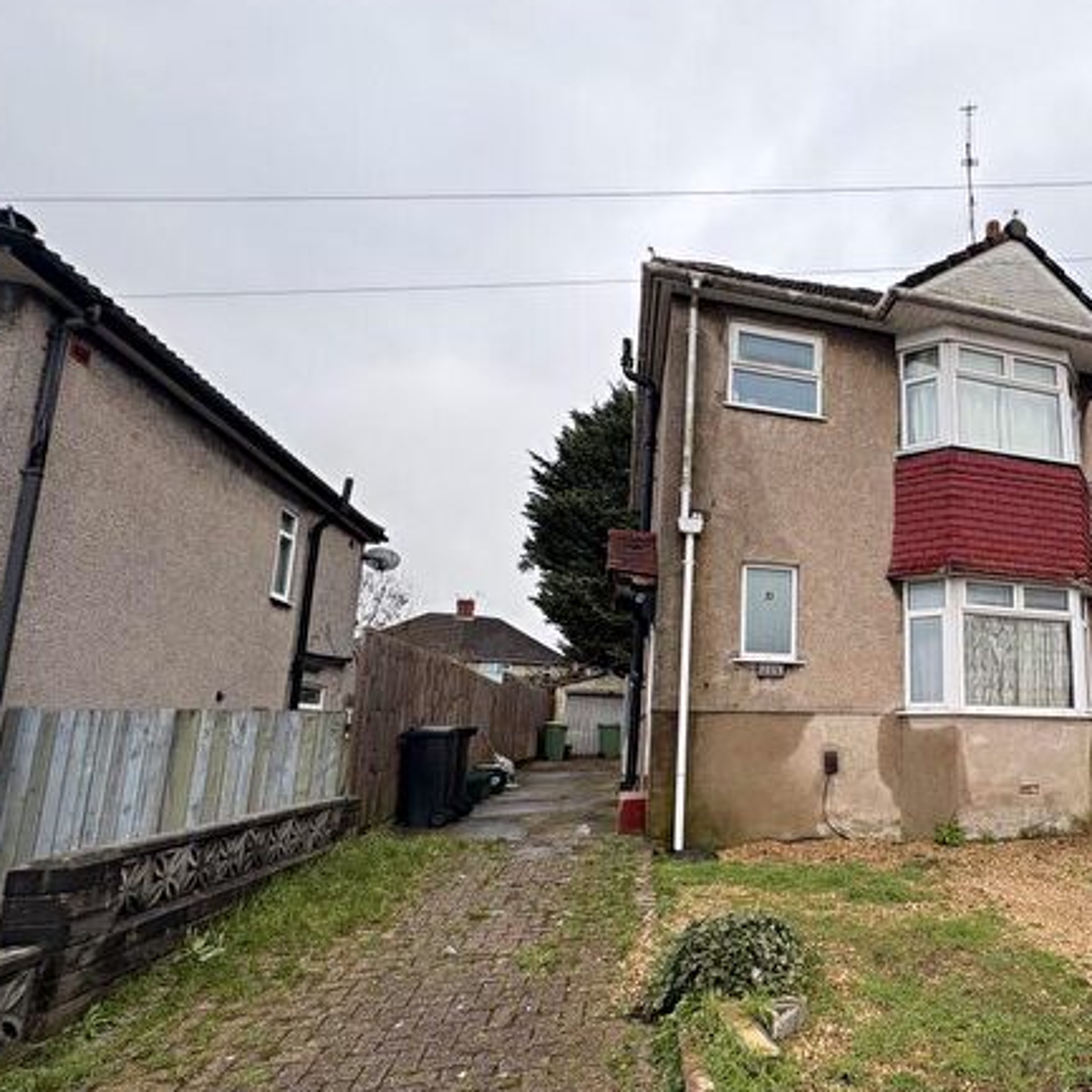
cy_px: 627
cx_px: 847
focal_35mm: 20
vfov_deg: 74.4
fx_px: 714
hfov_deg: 68.8
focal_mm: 2.22
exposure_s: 1/202
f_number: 2.2
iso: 40
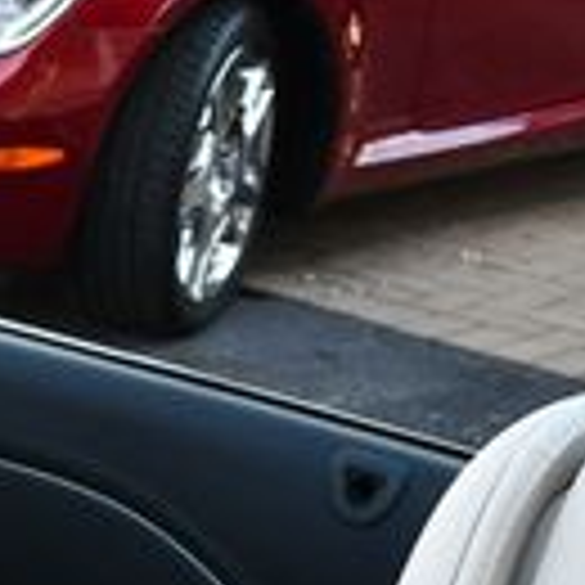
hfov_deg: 10.2
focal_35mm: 151
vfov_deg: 11.1
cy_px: 878
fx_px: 2887
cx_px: -765
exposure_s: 1/250
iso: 400
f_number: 5.6
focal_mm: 18
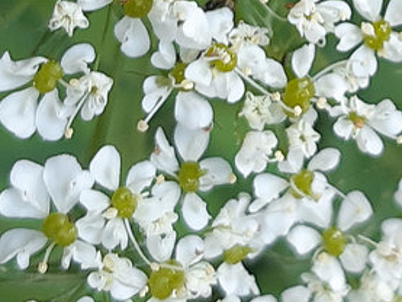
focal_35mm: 150
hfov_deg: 13.1
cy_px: -154
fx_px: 1743
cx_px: 324
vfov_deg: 9.6
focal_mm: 3.93
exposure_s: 1/129
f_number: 1.7
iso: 40
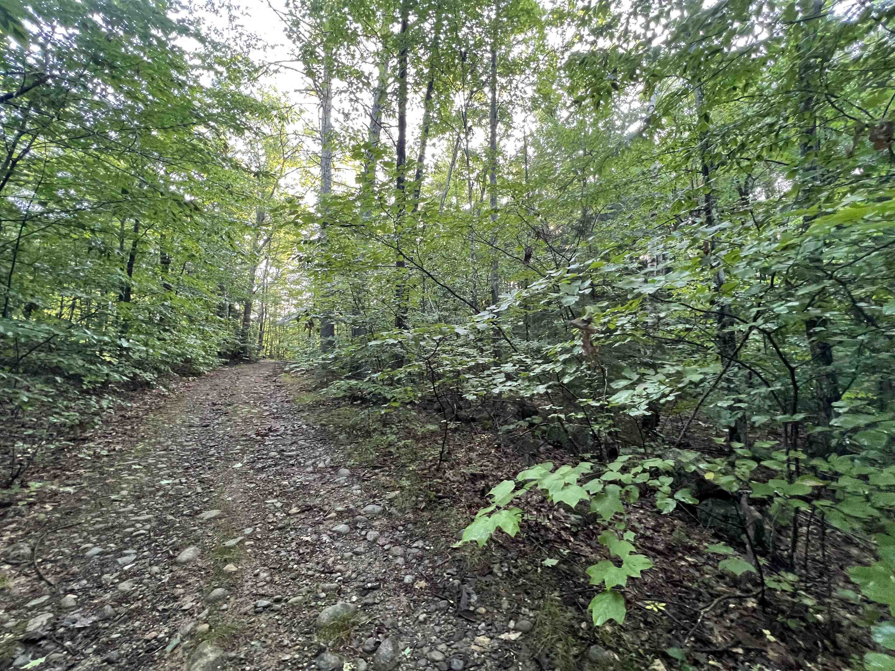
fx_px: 336
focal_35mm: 13
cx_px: 448
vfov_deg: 89.9
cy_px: 336
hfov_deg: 106.2
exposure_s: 1/60
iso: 320
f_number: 1.8
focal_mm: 1.57
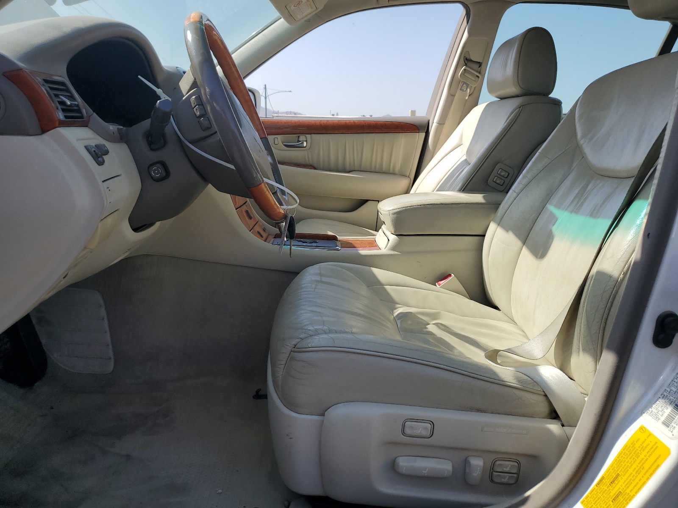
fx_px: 509
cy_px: 254
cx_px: 339
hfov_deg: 67.3
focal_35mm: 26
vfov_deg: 53.1
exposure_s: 1/2500
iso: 50
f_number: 1.5
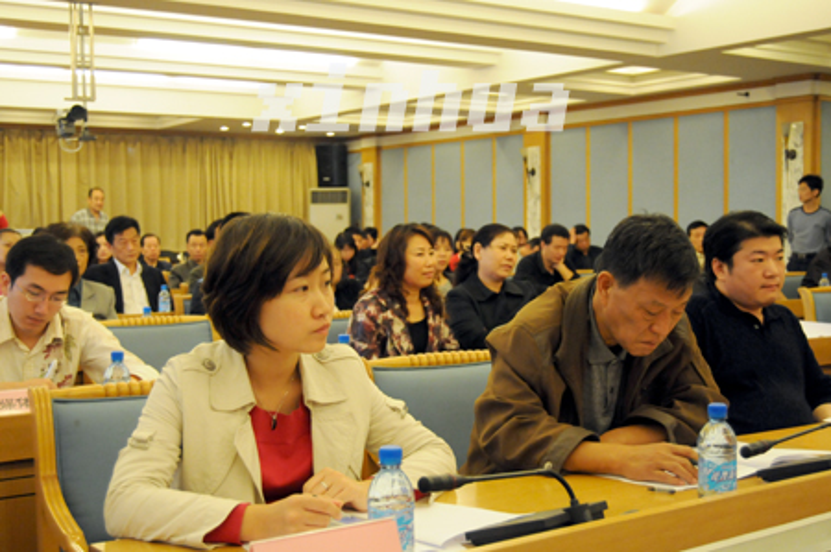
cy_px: 276
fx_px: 1107
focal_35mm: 48
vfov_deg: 28.0
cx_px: 416
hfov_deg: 41.2
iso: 2000
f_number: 5
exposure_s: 1/100
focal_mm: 32
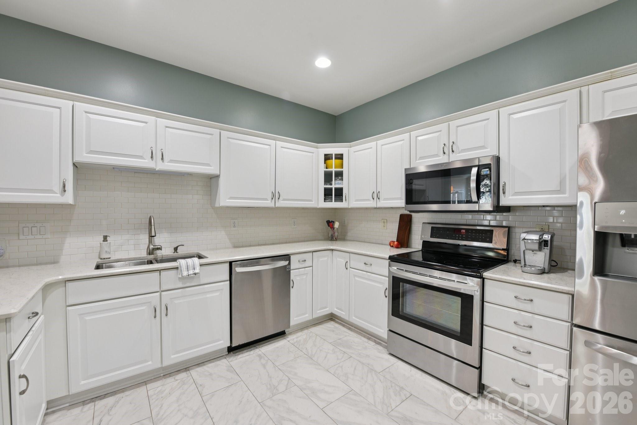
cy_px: 212
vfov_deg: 81.2
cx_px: 318
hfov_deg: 104.3
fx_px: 248
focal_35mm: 14
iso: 200
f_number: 8
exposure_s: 1/8
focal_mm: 14
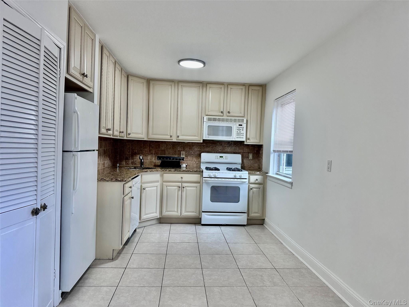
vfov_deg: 56.8
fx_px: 284
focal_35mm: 24
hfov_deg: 71.6
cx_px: 204
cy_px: 154
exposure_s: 1/120
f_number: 1.78
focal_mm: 6.86
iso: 125
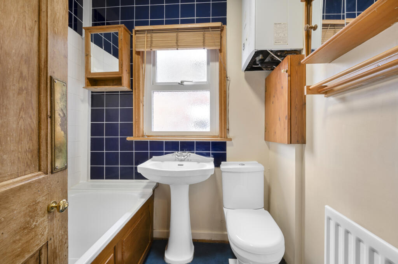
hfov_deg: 104.3
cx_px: 199
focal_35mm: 14
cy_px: 132
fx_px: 155
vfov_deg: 81.1
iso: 200
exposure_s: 1/2.5
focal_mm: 14
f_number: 16
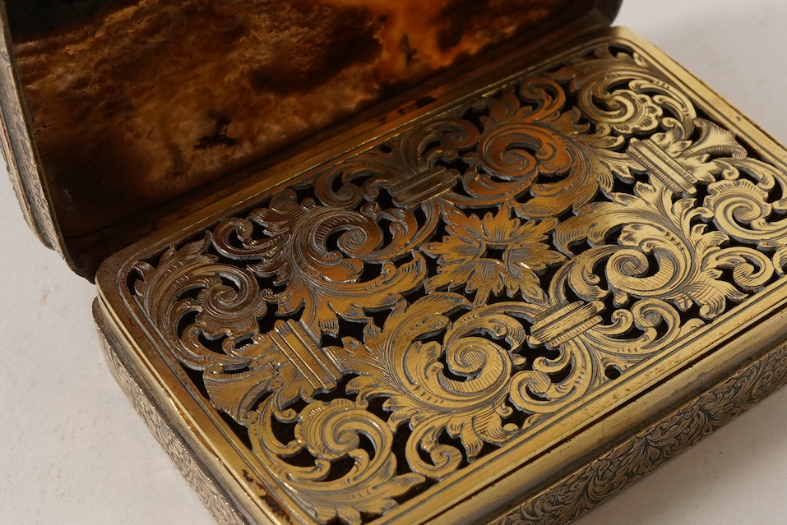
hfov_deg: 27.3
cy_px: 296
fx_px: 1618
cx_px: 450
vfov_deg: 18.4
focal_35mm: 74
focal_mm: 30
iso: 400
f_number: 22
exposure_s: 1/125
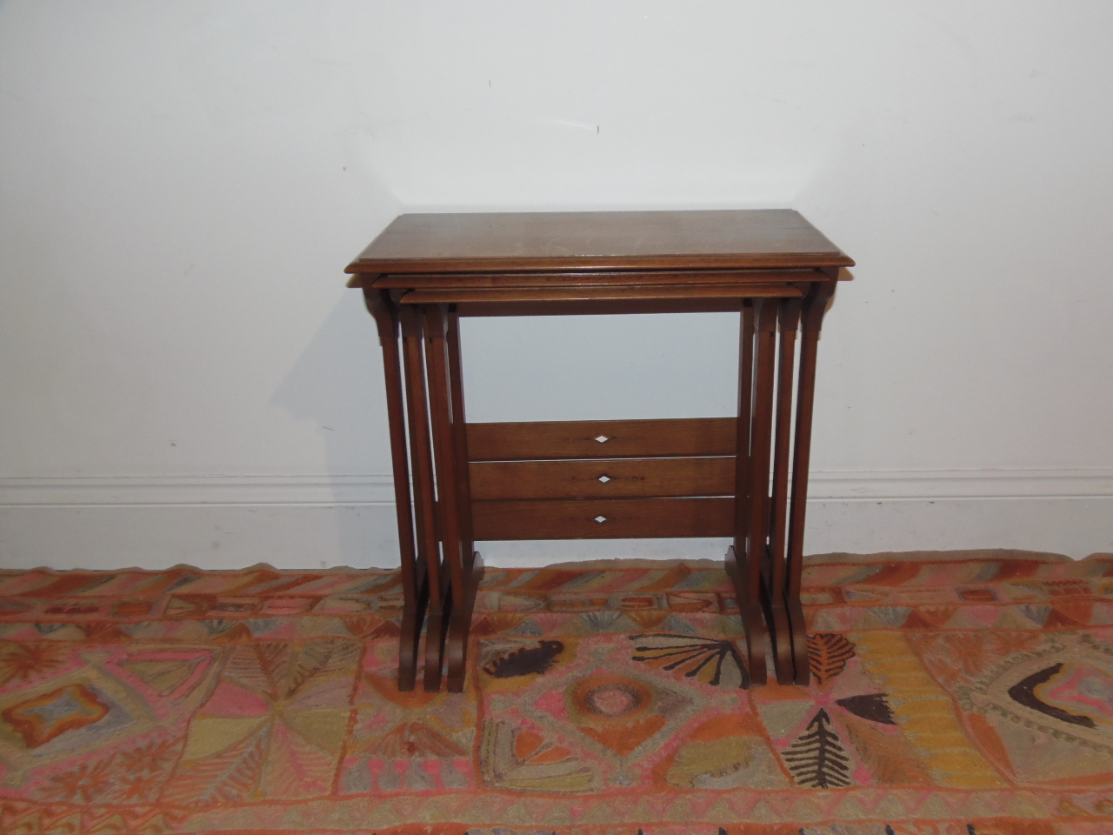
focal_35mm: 30
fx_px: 965
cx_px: 556
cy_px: 418
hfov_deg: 60.0
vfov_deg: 46.8
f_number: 3.2
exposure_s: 1/15
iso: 200
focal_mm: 5.5
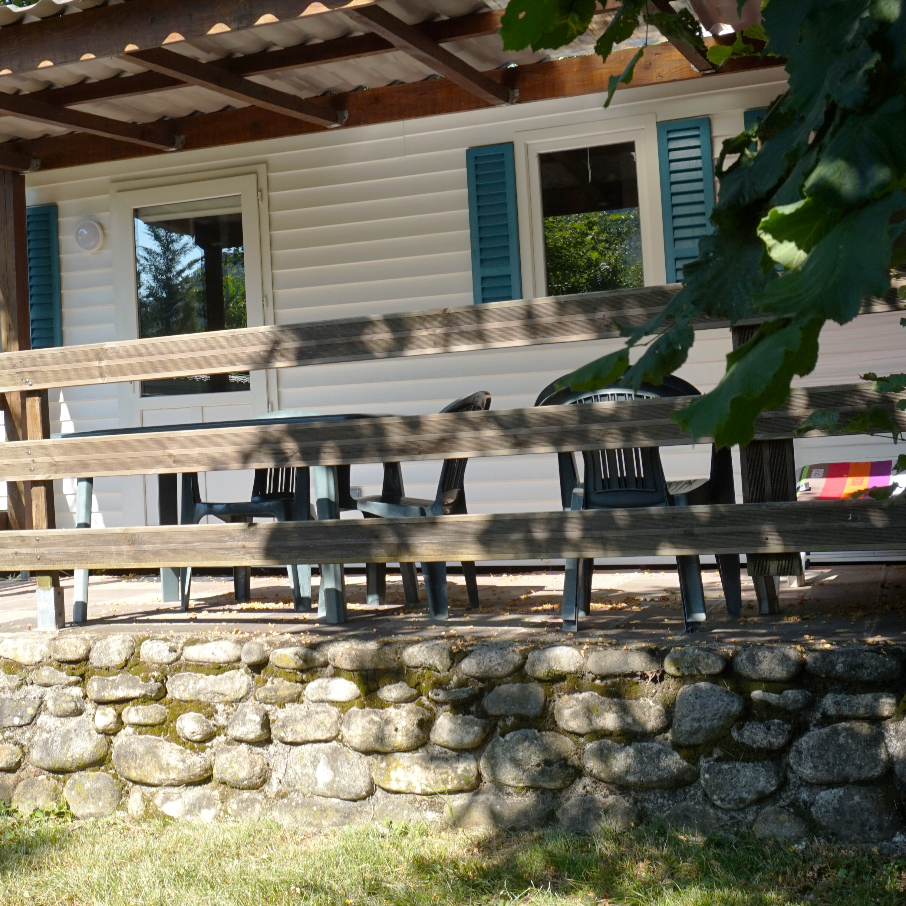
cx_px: 170
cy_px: 361
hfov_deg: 33.7
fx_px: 1444
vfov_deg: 34.7
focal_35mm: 49
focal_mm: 21
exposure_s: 1/80
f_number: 9
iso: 100
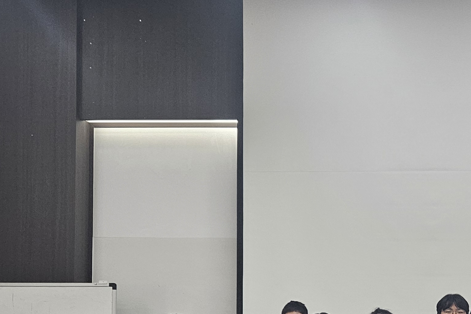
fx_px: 811
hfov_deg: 30.5
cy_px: 285
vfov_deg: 21.4
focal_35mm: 62
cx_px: 451
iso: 160
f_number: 1.8
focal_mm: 5.4
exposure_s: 1/120
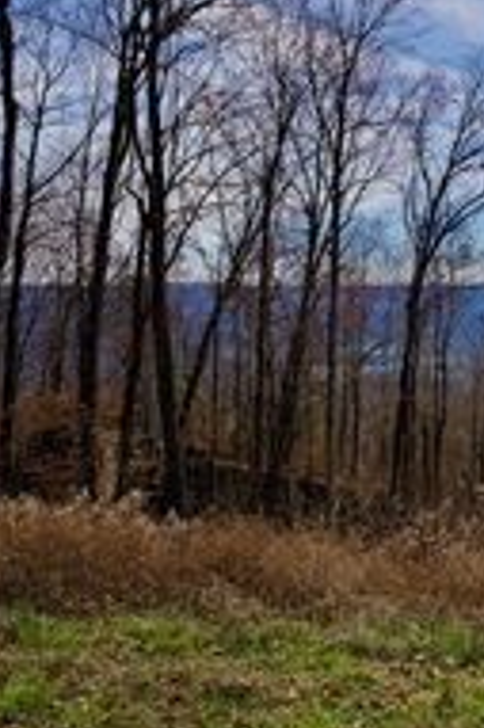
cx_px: 655
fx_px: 1091
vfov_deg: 36.8
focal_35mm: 54
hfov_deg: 22.1
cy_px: 311
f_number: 8
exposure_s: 1/400
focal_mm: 24
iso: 100
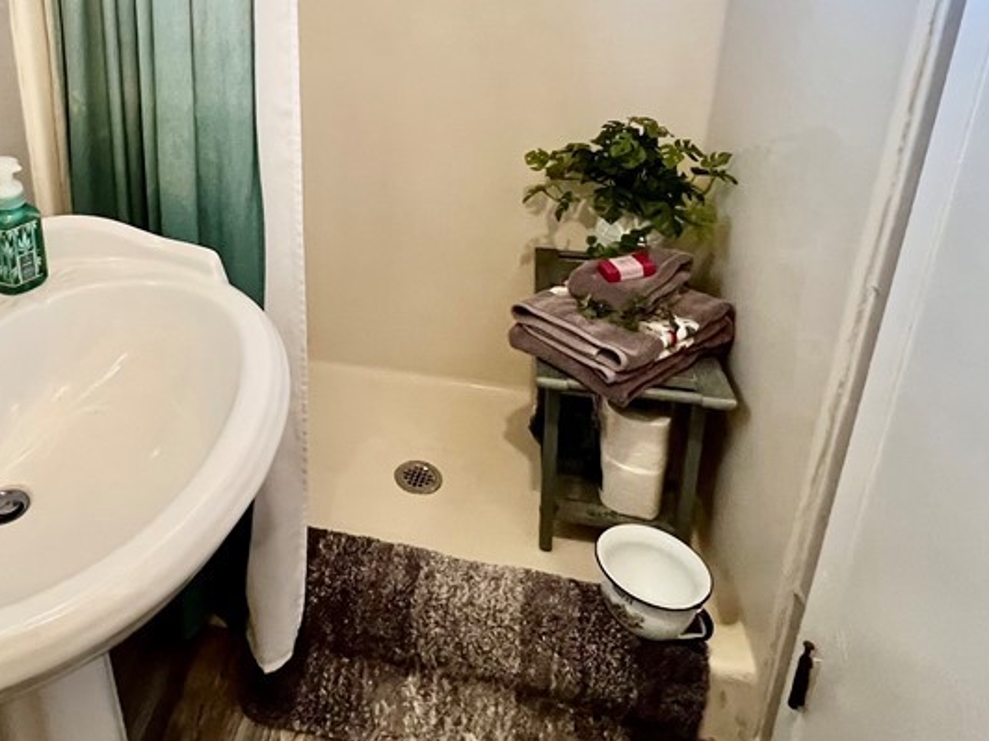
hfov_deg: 66.8
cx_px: 303
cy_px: 149
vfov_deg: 51.5
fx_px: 714
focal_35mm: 25
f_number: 1.8
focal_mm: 1.57
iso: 500
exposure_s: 1/60
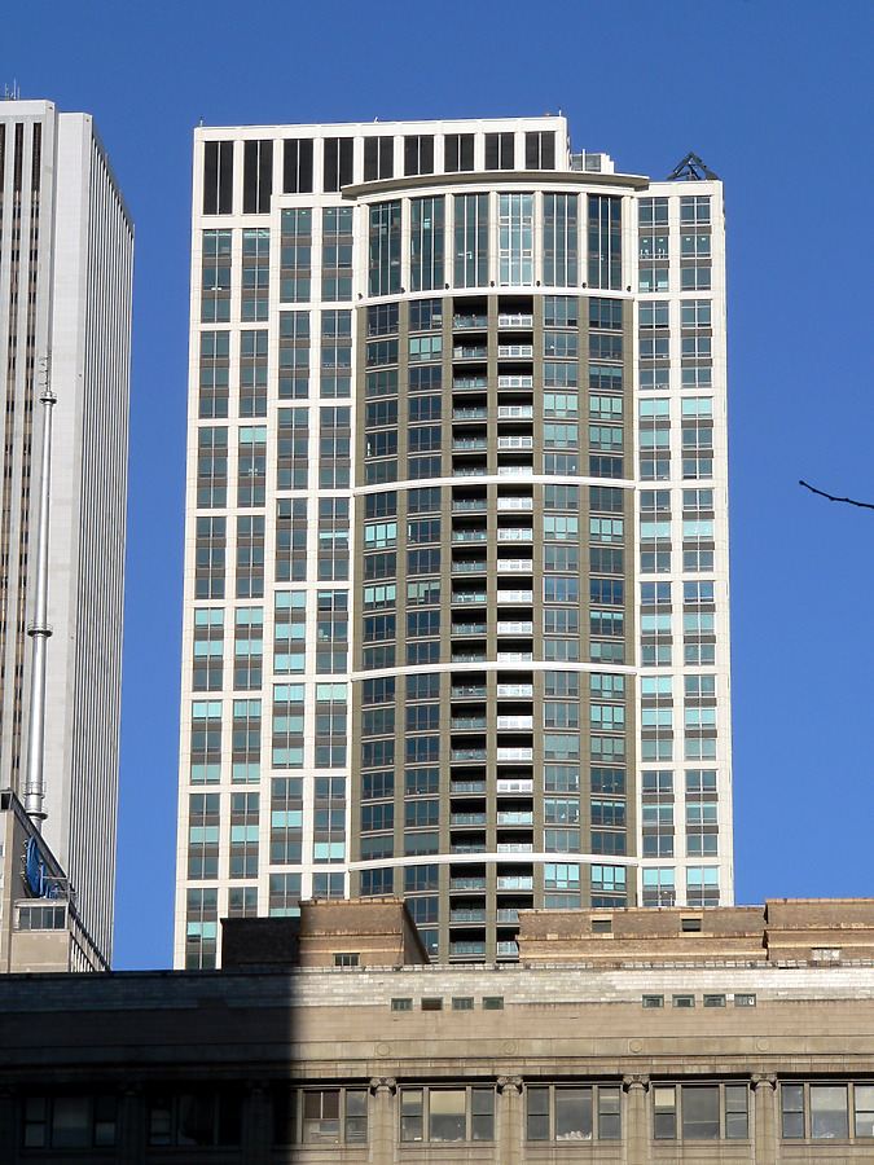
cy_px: 582
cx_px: 437
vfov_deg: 14.4
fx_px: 4612
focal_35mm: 137
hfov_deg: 10.8
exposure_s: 1/640
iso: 80
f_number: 5.6
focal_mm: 22.8
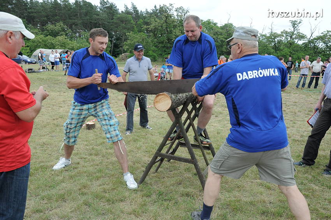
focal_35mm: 33
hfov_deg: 57.3
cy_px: 110
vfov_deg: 39.9
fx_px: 303
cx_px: 166
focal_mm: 22
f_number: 10
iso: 800
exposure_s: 1/400
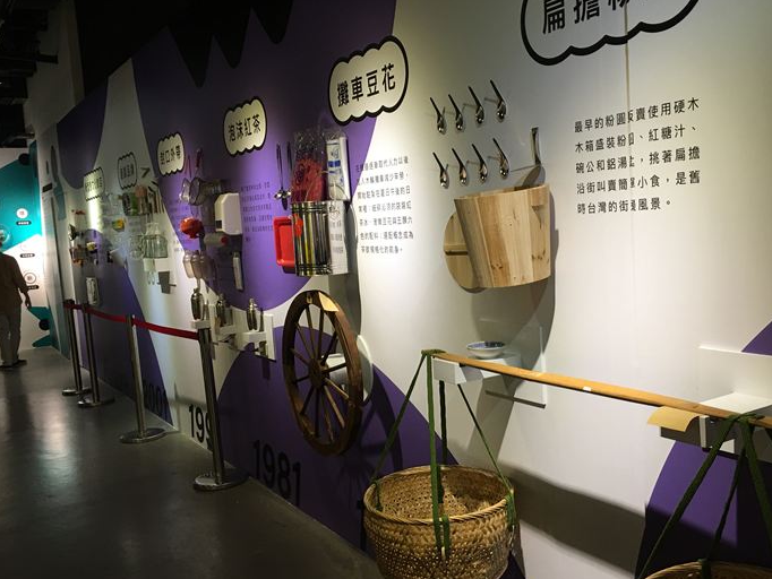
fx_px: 759
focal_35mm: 34
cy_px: 300
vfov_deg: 41.8
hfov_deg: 53.8
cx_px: 430
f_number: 2.2
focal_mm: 4.15
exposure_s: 1/15
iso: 32
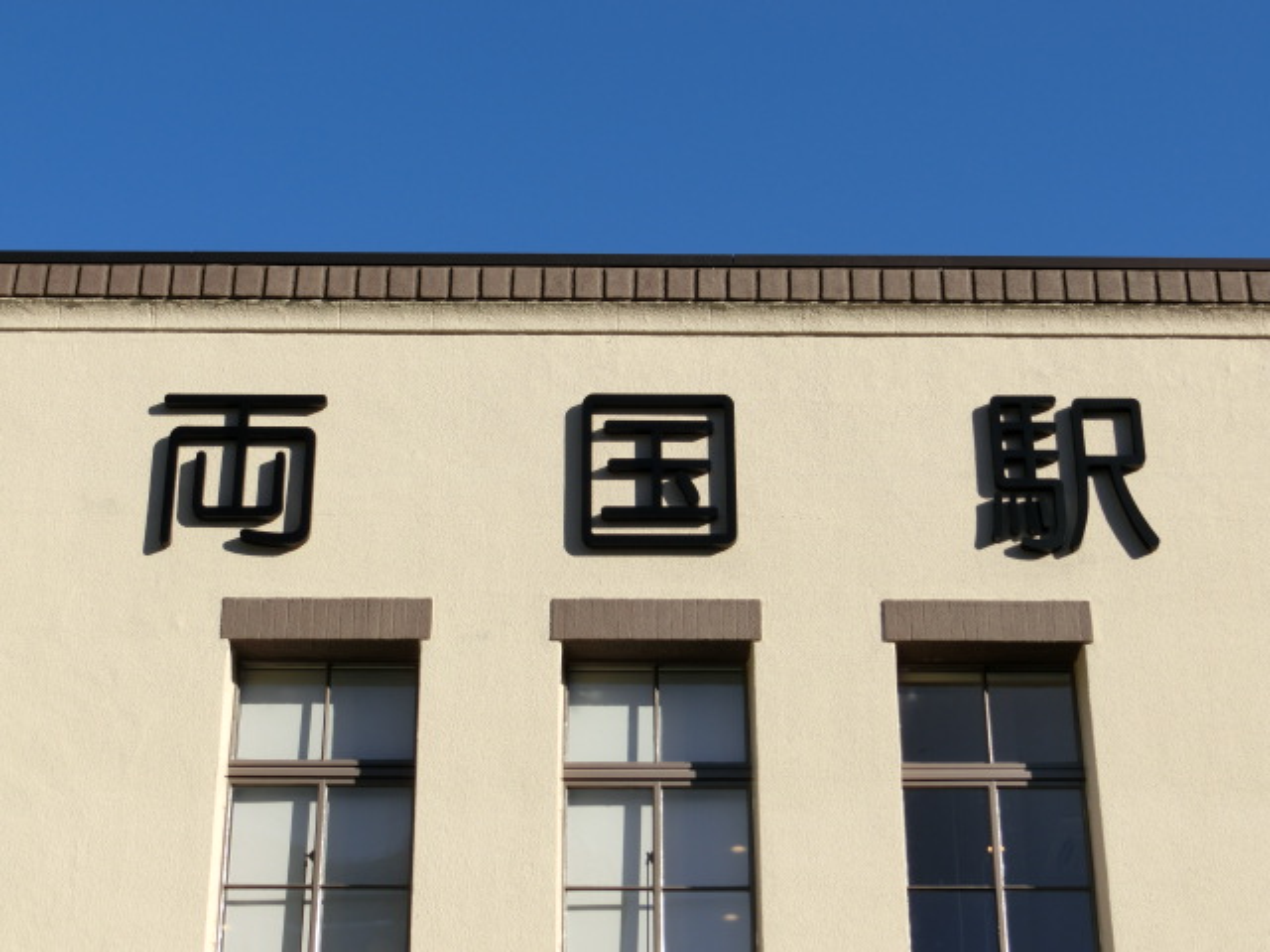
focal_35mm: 80
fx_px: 2935
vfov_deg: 18.4
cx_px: 635
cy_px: 476
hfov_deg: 24.4
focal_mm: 14.3
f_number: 5.4
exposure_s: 1/400
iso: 80
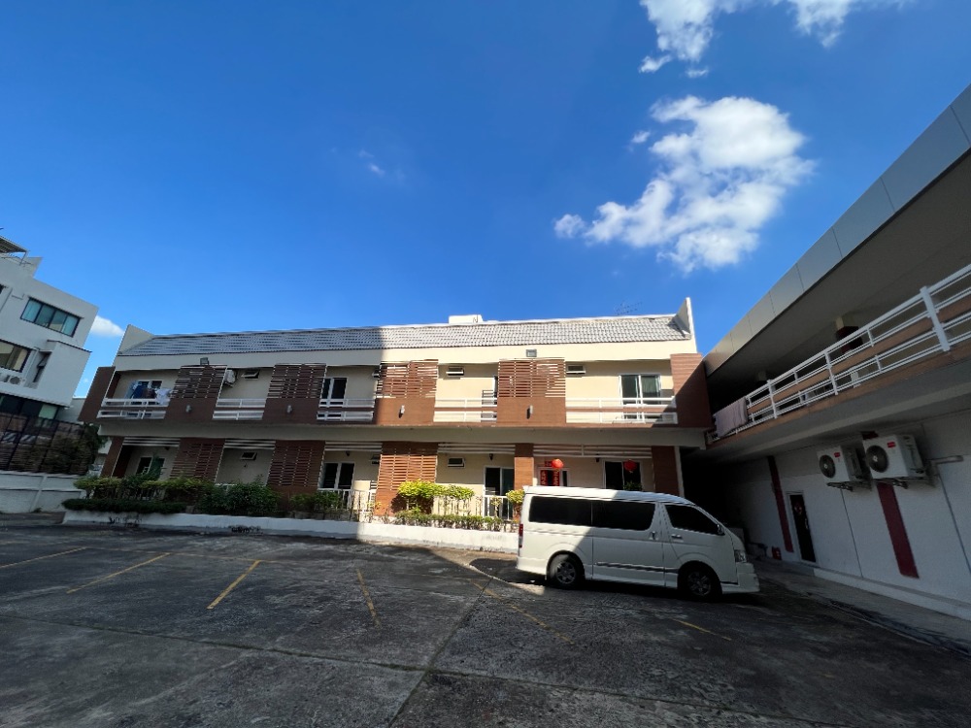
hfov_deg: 106.2
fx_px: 365
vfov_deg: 89.9
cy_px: 364
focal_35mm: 13
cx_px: 486
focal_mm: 1.57
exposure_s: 1/2016
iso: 32
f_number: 1.8
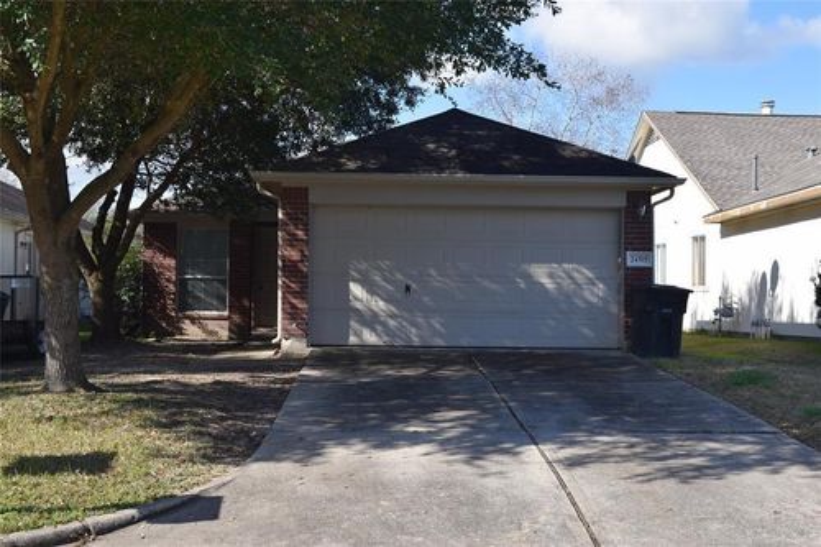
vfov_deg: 28.1
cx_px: 410
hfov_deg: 41.1
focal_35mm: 48
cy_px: 274
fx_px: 1094
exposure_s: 1/200
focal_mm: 32
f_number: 9
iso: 100
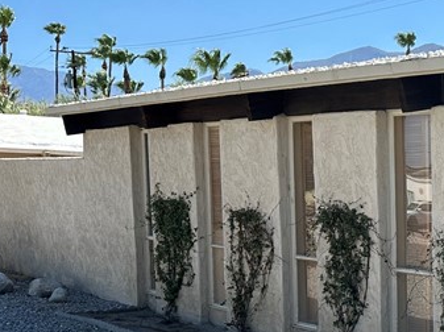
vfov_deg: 19.5
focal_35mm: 73
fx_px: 935
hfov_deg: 22.8
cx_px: 626
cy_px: 343
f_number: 1.78
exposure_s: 1/3356
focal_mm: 6.86
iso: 80
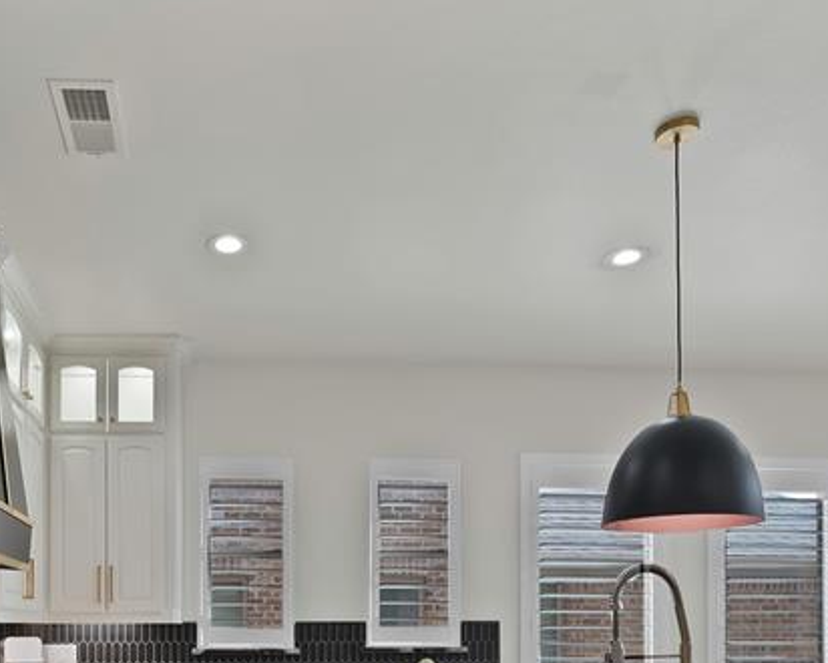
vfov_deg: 45.0
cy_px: 637
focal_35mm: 28
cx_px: 247
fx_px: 686
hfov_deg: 60.0
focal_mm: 12
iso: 640
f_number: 9
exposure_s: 1/6
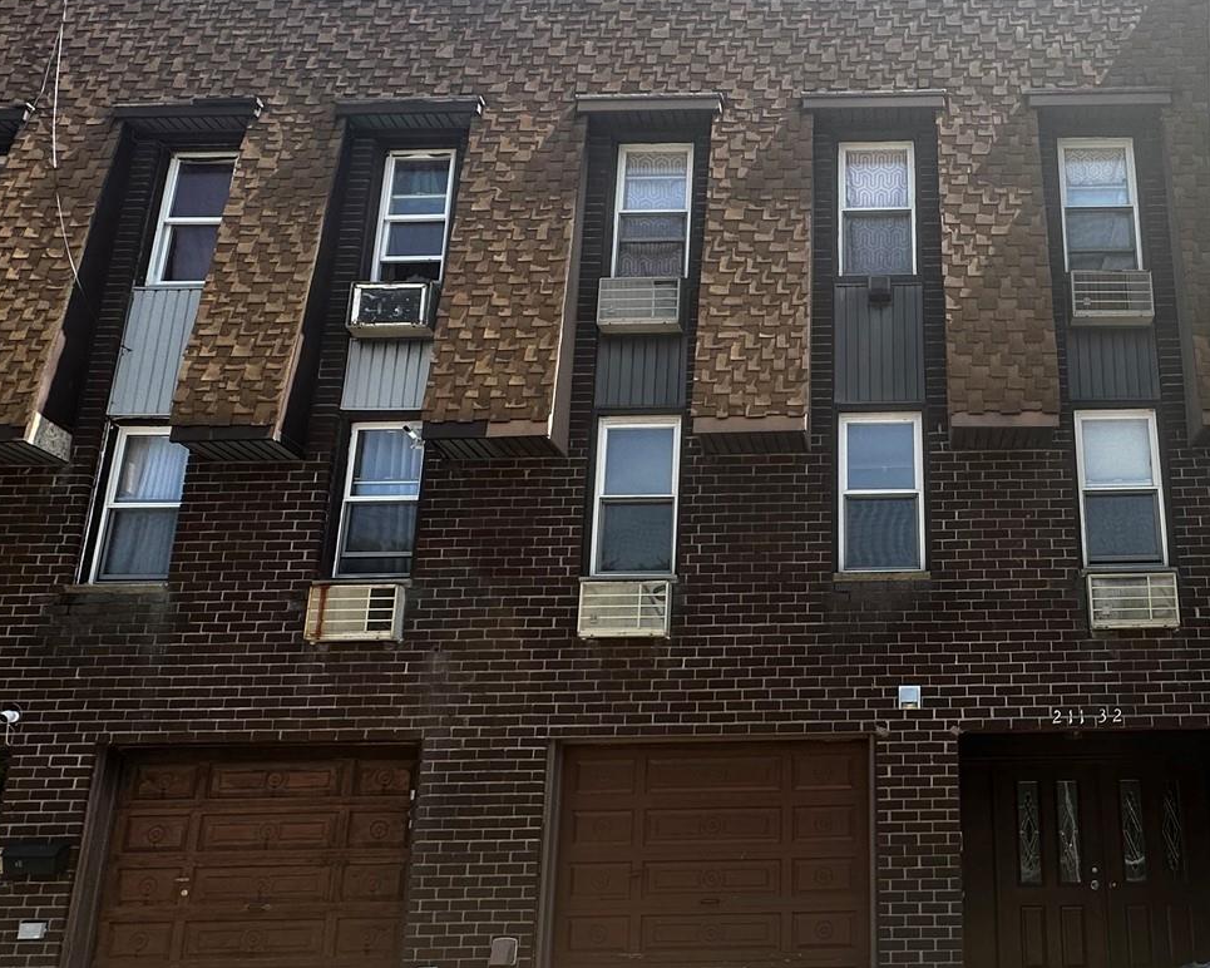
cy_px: 609
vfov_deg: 49.5
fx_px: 1039
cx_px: 912
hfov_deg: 57.3
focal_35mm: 29
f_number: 2.2
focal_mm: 2.22
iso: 40
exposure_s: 1/418
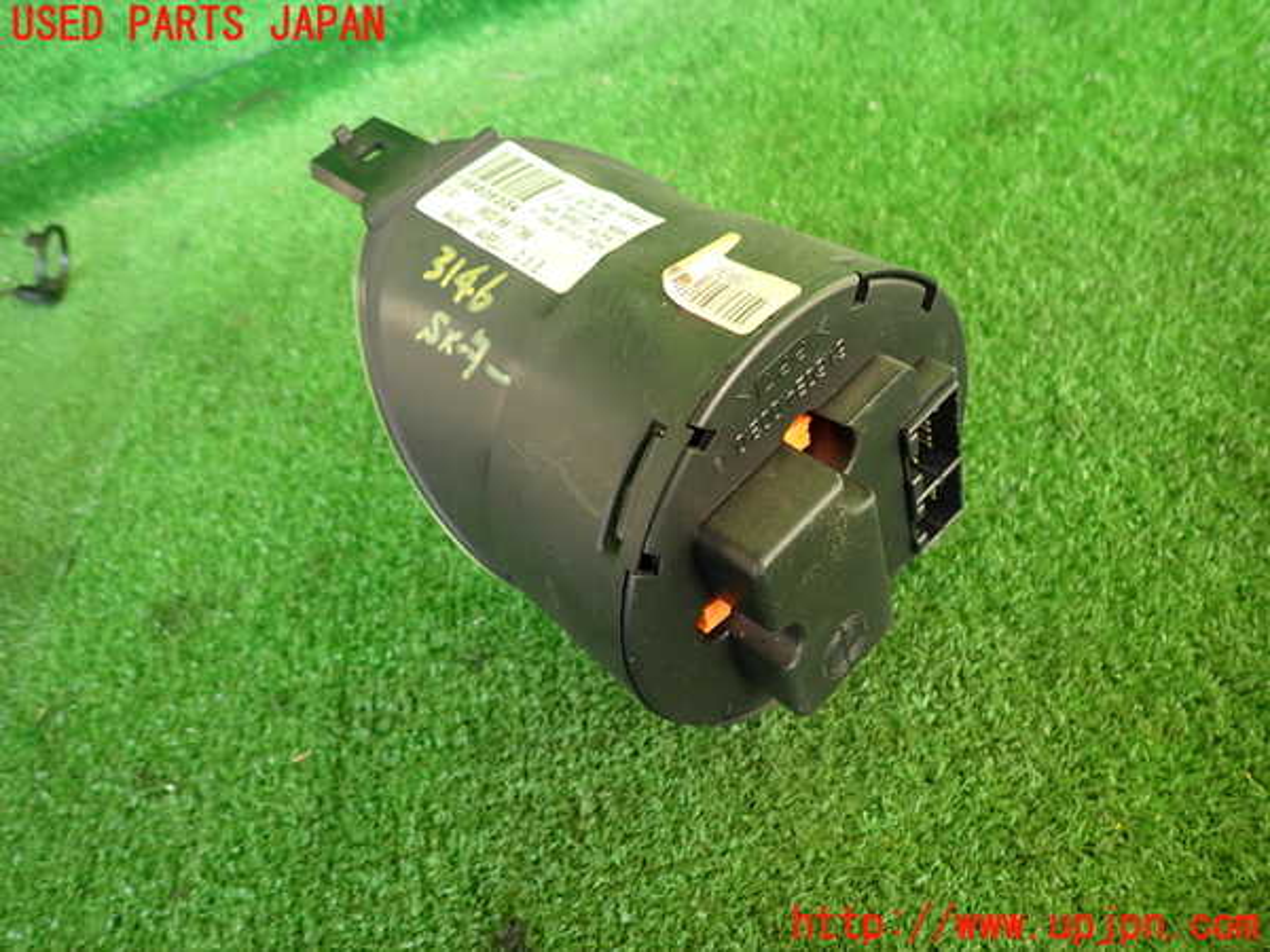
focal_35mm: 25
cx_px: 635
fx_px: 917
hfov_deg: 69.4
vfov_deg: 54.9
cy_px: 476
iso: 125
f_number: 2
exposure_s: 1/60
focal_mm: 4.5
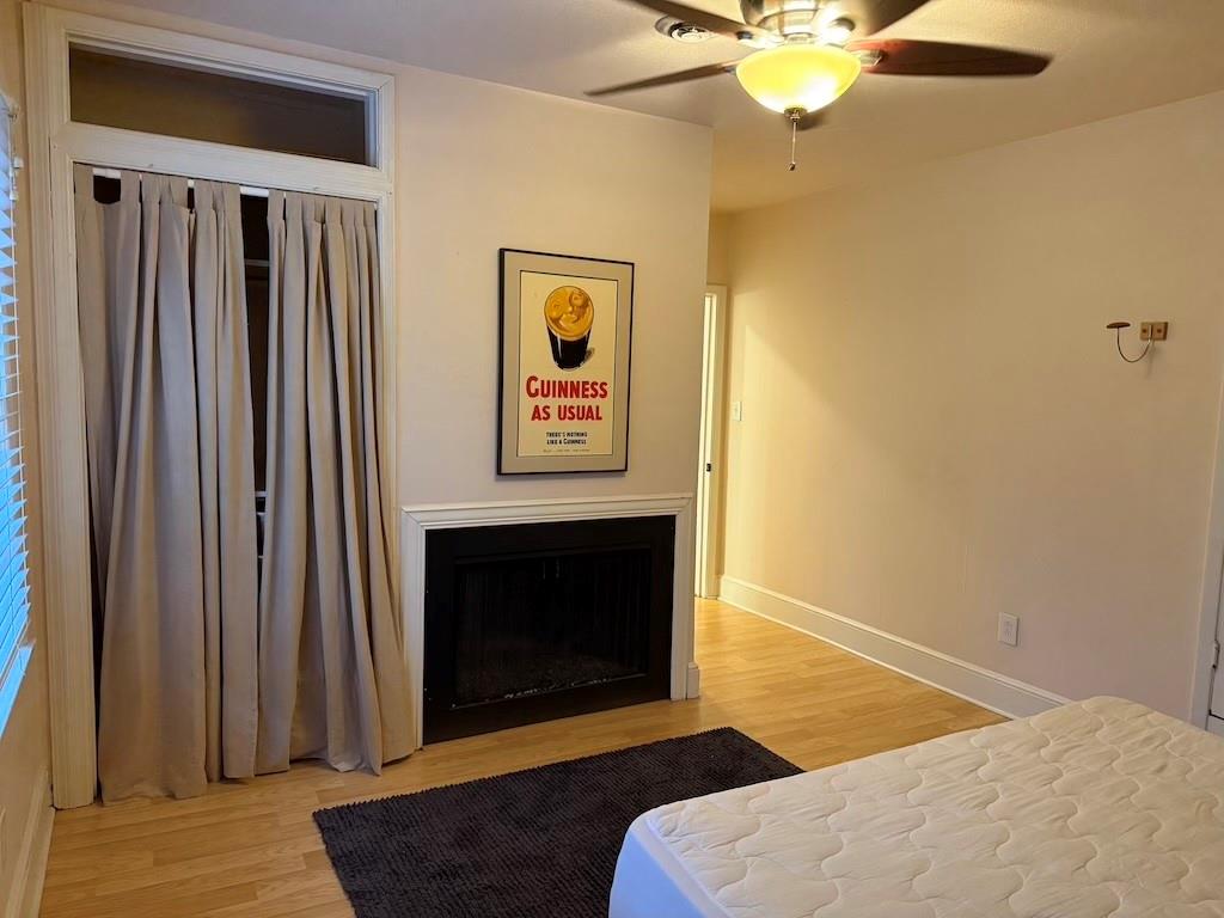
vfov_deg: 56.8
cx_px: 612
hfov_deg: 71.6
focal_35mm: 24
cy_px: 459
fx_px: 849
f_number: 1.78
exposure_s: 1/60
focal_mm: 6.76
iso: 640
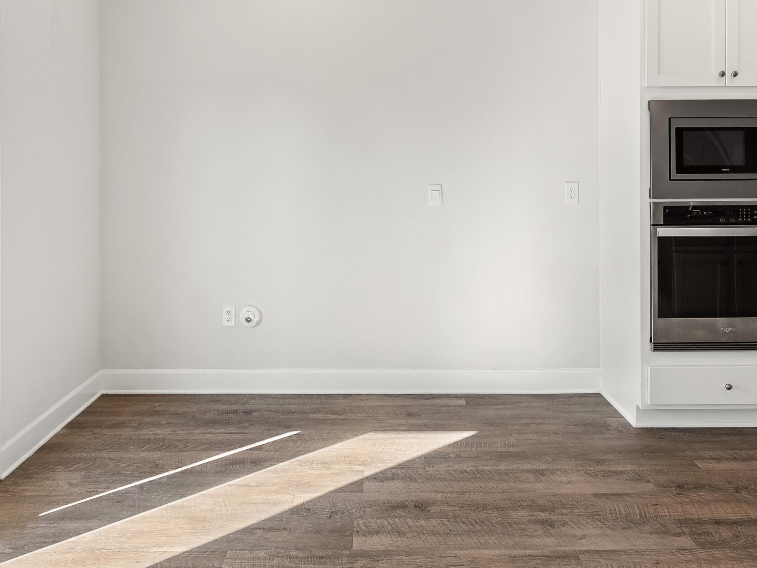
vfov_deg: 44.4
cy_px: 166
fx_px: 678
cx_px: 348
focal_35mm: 31
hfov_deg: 58.3
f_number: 8
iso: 400
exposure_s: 1/20
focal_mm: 18
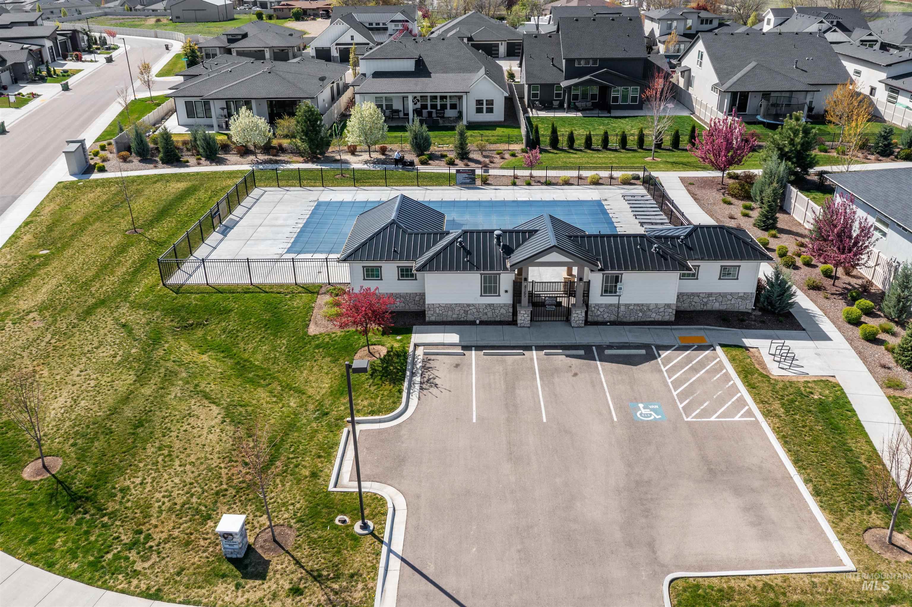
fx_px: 709
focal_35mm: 28
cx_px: 456
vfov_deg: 46.4
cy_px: 304
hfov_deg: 65.5
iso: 100
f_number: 5
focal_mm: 10.26
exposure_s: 1/400
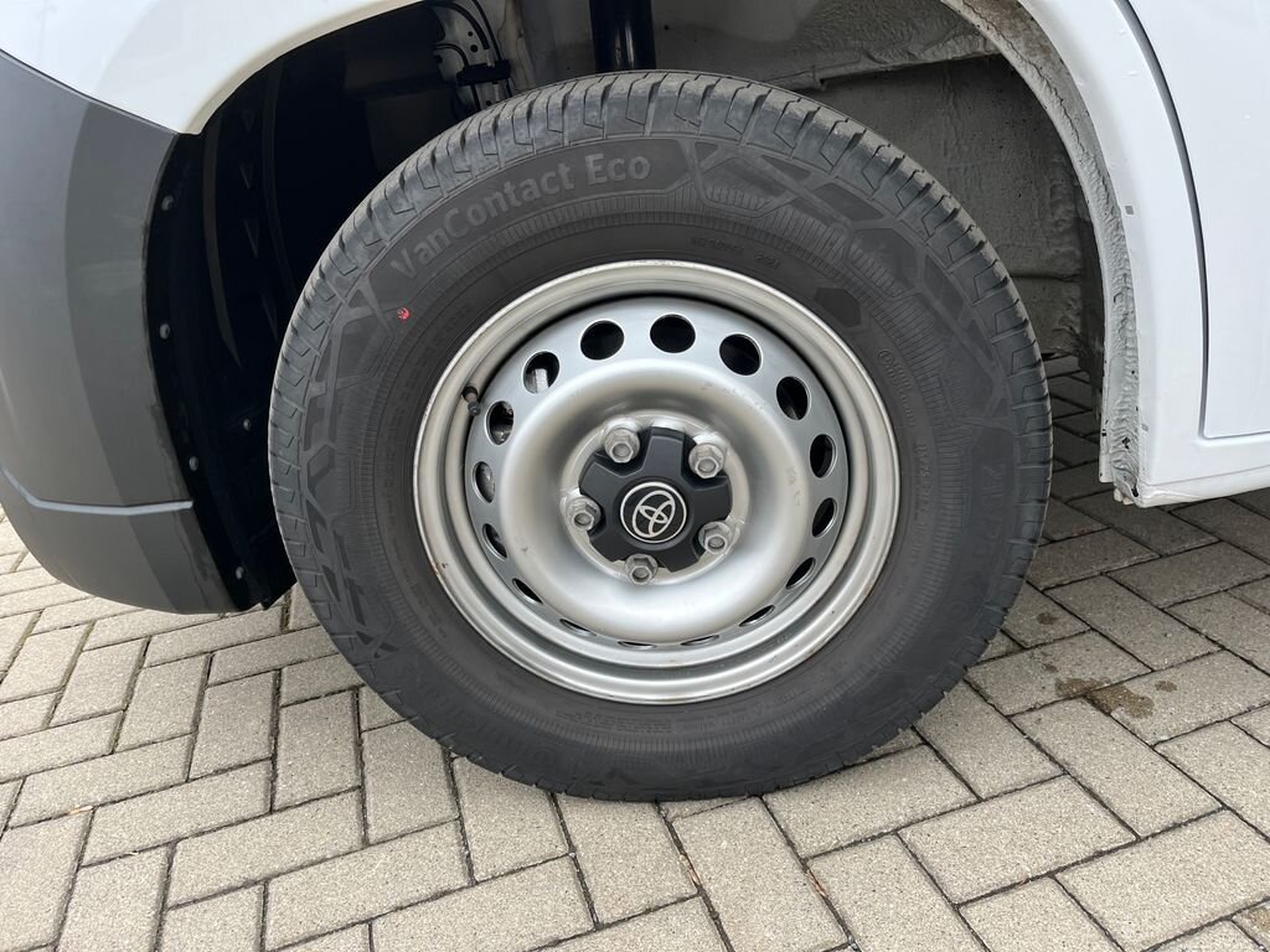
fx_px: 954
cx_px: 635
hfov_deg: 67.3
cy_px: 476
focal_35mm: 26
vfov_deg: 53.1
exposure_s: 1/122
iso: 50
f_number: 1.6
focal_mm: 5.1
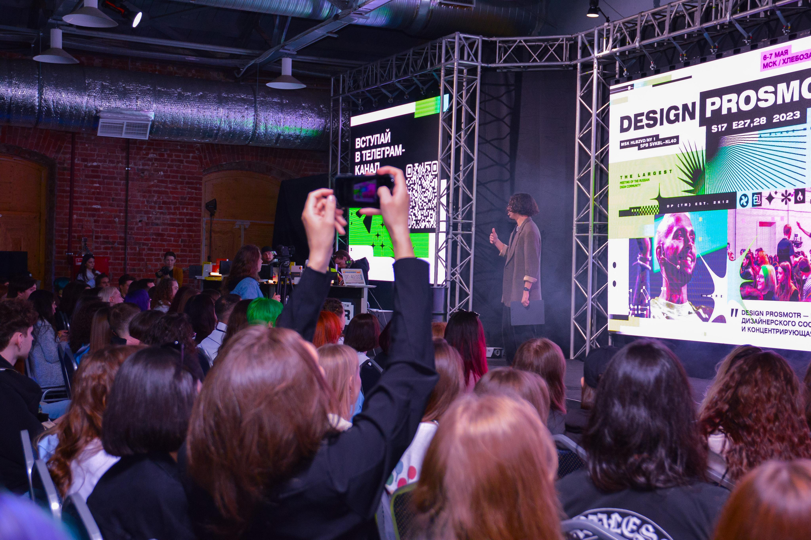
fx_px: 1047
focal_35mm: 46
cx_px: 406
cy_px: 270
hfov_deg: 42.4
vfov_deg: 28.9
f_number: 4
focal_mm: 31
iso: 800
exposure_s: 1/200
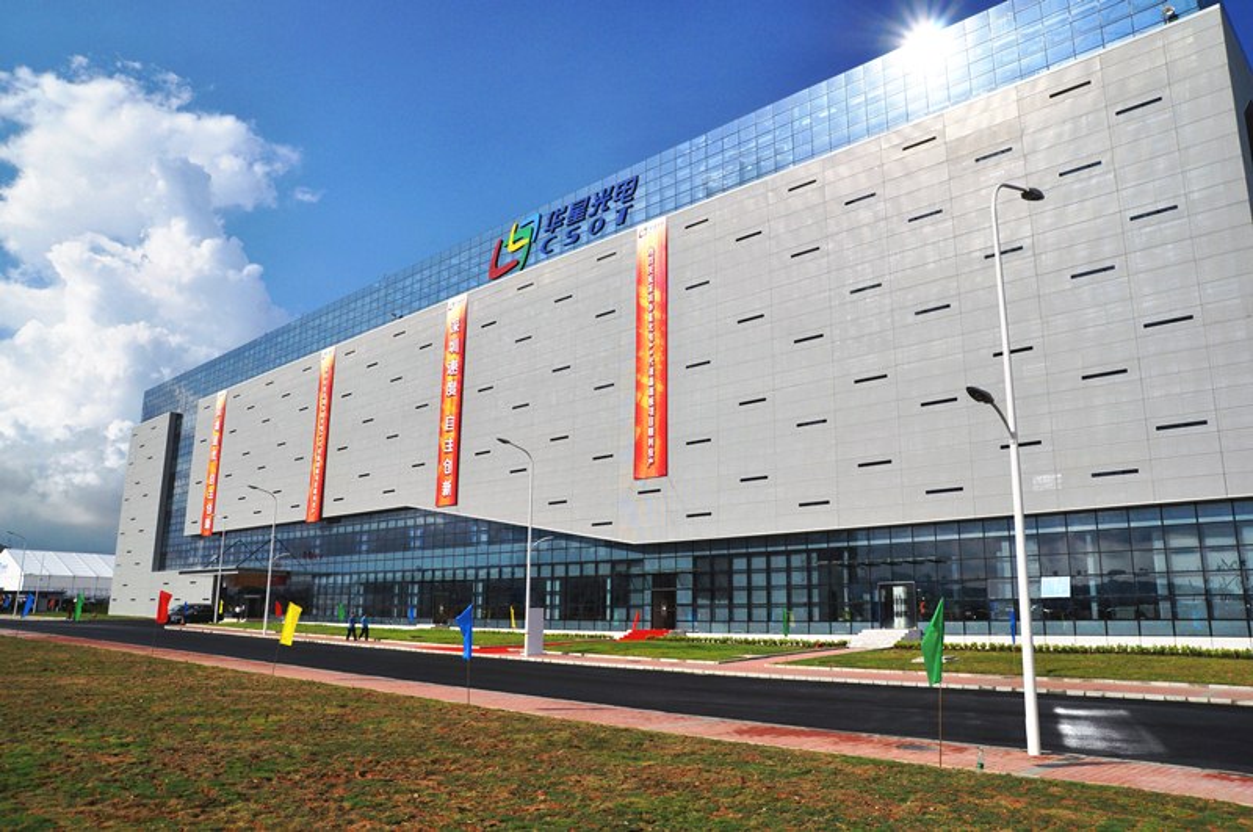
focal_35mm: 26
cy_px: 416
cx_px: 626
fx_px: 886
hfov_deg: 70.5
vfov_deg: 50.3
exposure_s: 1/1600
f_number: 9
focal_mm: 17
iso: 200
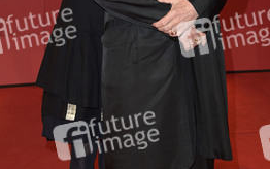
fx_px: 640
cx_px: 136
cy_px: -19
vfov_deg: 14.7
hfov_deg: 23.8
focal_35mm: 87
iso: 1250
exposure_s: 1/250
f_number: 5.6
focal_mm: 56
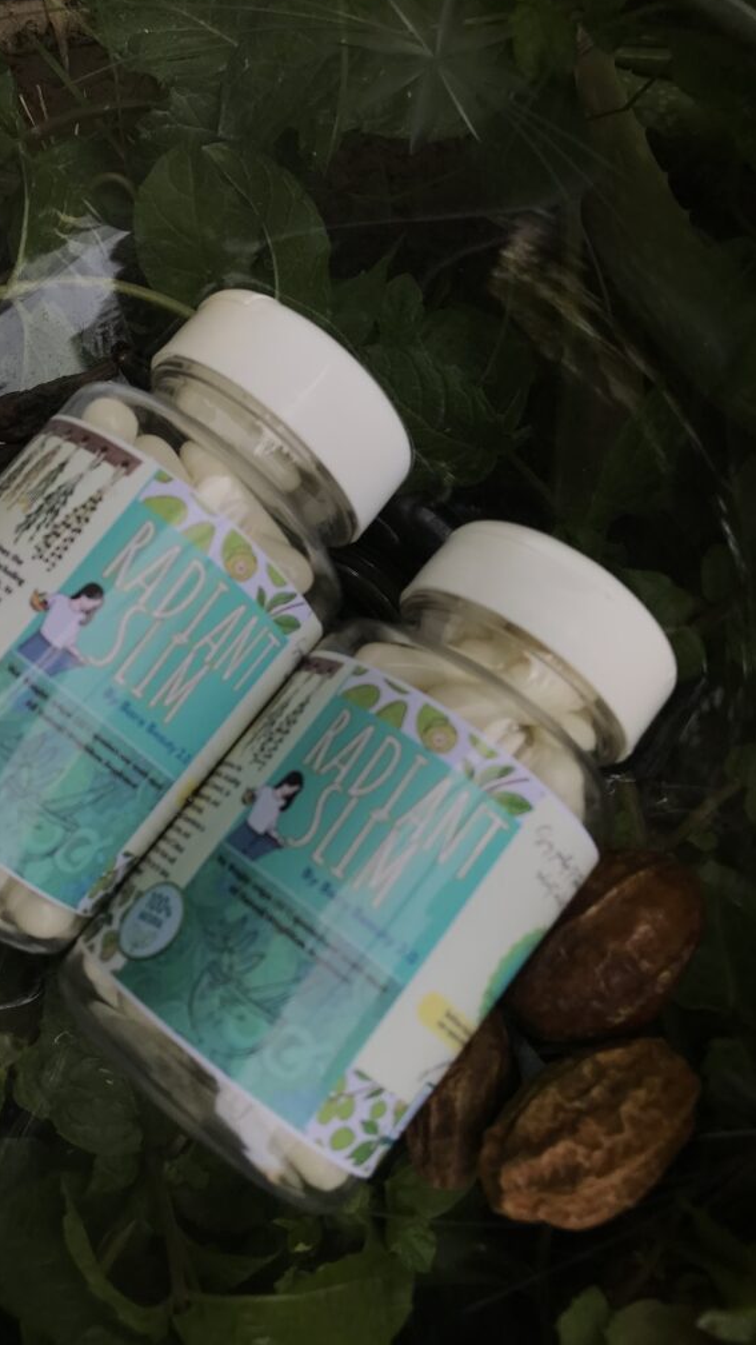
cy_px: 663
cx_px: 252
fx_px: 1105
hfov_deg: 37.4
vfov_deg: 62.6
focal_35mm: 31
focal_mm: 3.99
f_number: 1.8
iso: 20
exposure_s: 1/318
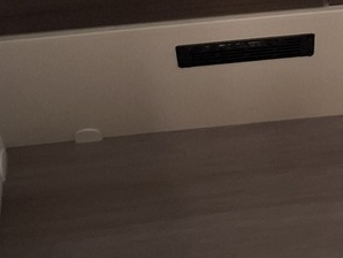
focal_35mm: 111
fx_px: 1101
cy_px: -260
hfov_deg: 17.3
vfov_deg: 11.9
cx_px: 335
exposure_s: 1/50
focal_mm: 5.54
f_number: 1.8
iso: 250
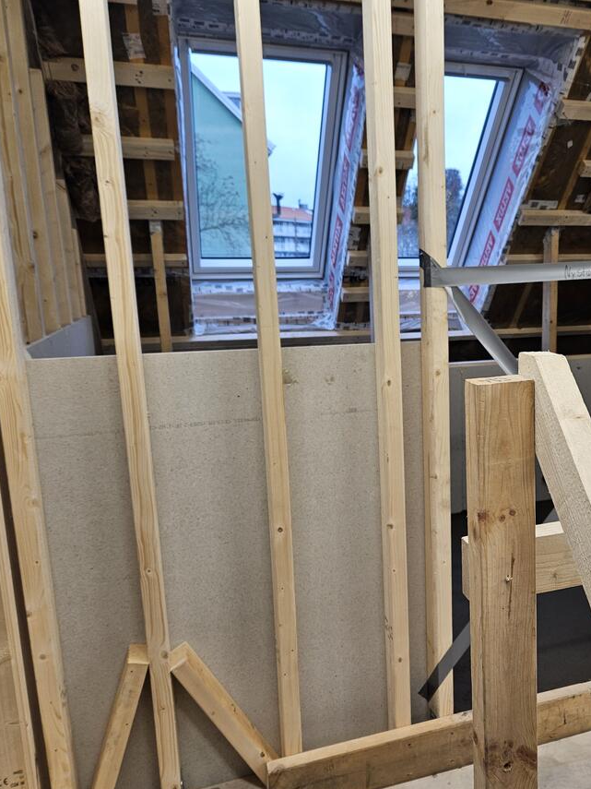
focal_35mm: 31
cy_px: 398
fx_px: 706
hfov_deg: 43.7
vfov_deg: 58.4
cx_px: 455
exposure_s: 1/100
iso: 100
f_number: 1.8
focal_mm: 5.4
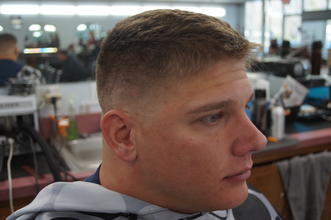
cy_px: 110
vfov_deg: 31.8
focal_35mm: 42
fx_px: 386
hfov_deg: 46.4
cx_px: 166
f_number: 4.5
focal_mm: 28
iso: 800
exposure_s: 1/160
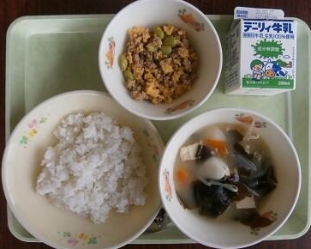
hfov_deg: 62.2
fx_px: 258
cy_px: 127
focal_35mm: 28
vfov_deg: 51.5
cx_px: 159
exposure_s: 1/80
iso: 80
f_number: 2.8
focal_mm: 4.7
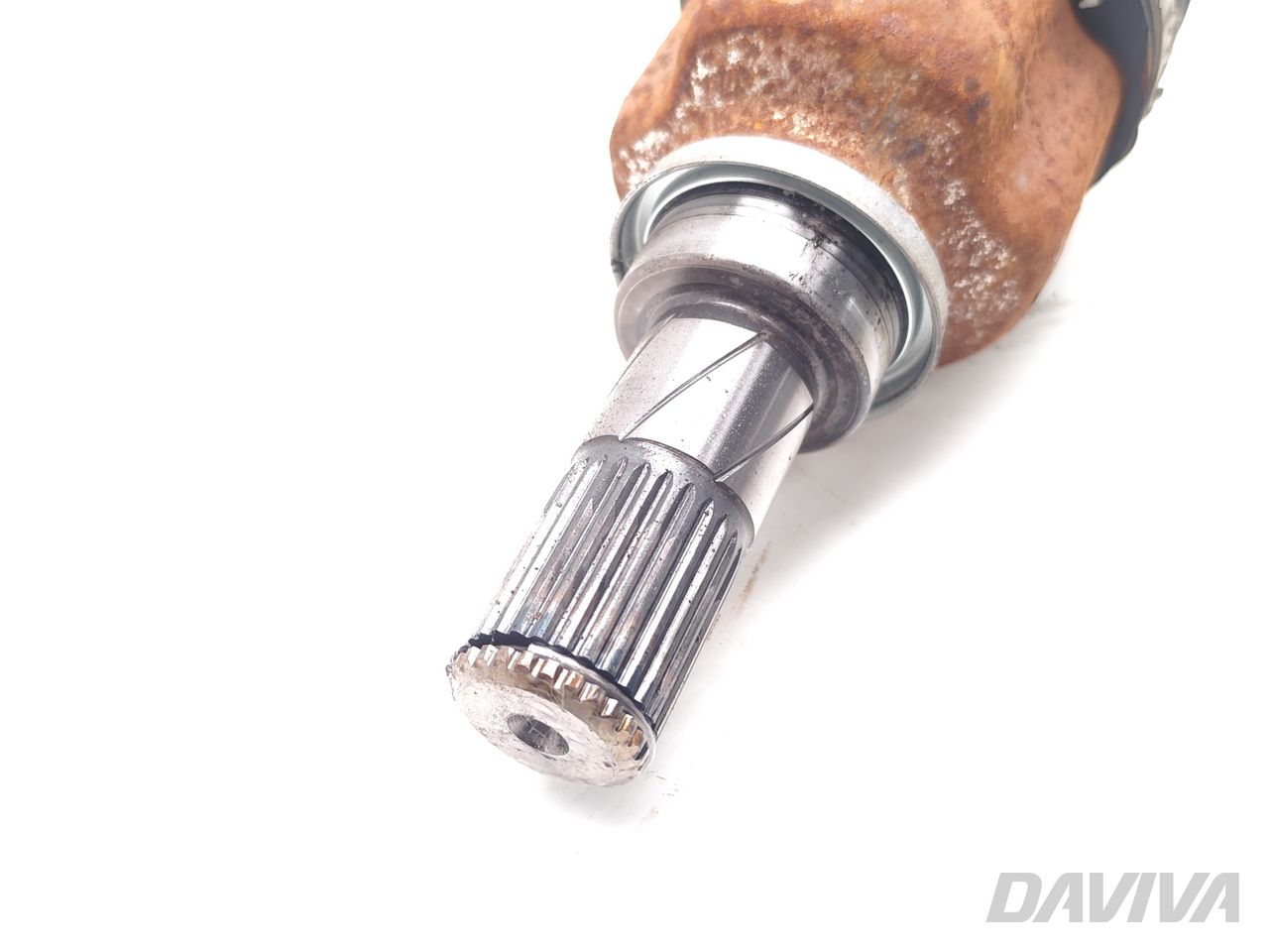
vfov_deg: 36.8
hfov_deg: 47.9
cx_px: 634
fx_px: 1430
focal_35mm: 39
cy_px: 476
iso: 125
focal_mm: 6.19
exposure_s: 1/50
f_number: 1.65
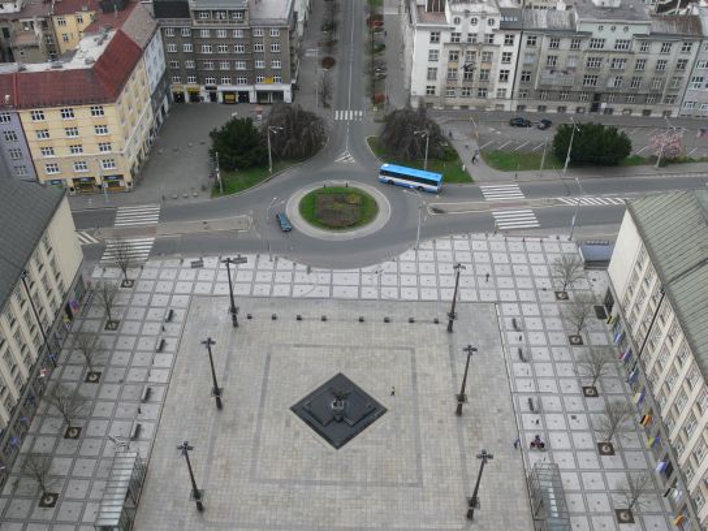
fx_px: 716
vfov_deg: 40.7
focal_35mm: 35
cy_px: 266
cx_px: 354
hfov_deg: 52.6
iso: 100
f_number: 5.6
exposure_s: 1/250
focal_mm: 7.4
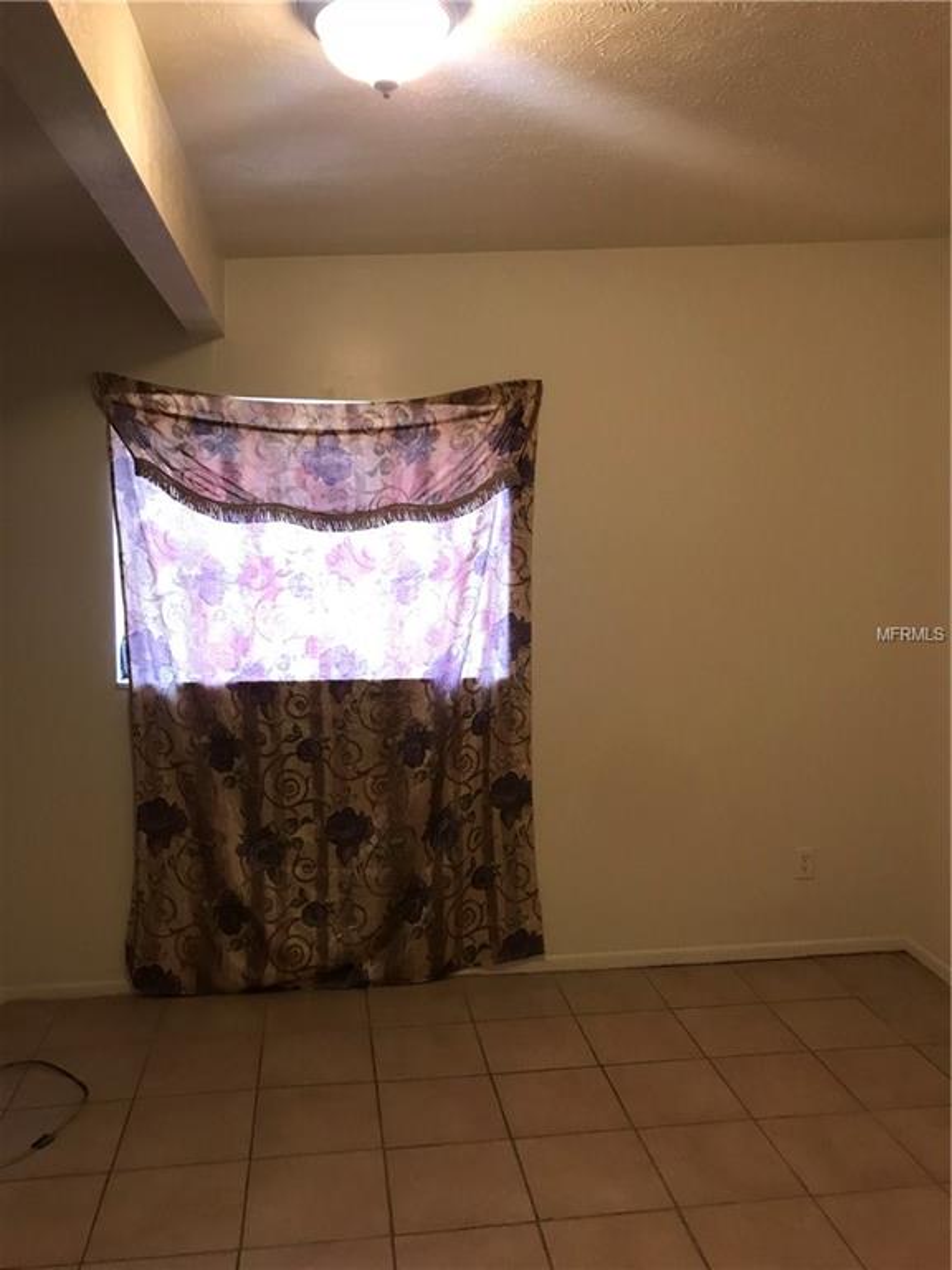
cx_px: 476
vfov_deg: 63.4
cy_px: 635
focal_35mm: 28
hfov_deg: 49.7
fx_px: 1027
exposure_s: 1/15
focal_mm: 3.99
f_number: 1.8
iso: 64
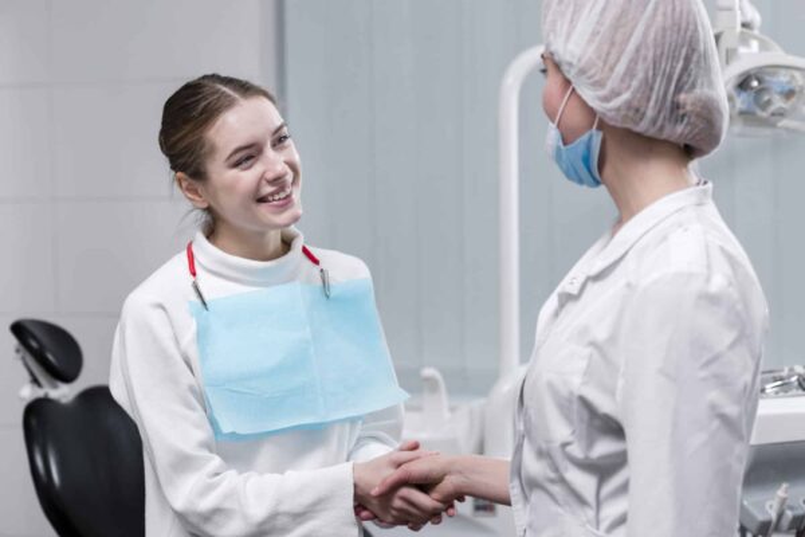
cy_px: 268
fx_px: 1923
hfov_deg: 23.6
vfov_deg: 15.9
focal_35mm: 86
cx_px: 402
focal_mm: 86
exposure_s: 1/160
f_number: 4
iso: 250
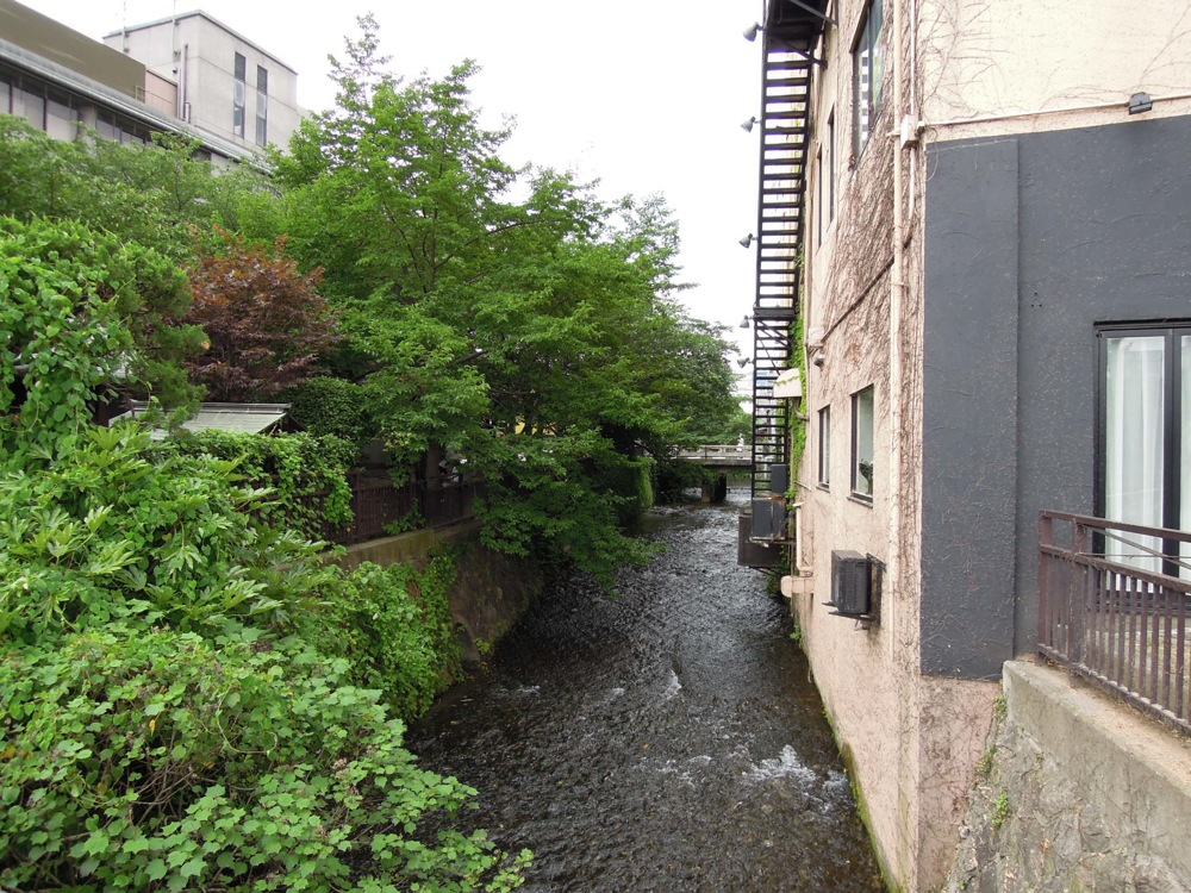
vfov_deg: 56.8
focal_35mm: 24
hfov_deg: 71.6
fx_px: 826
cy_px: 446
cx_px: 596
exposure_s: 1/320
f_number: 2.8
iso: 160
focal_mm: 4.3
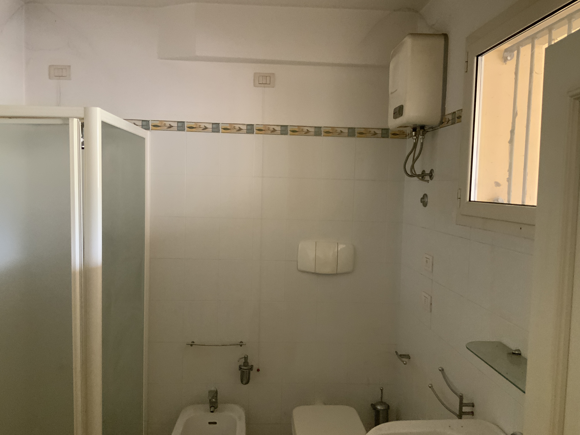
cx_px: 290
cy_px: 218
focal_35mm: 29
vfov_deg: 48.2
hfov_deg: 61.7
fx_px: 486
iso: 250
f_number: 1.8
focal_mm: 3
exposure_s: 1/60
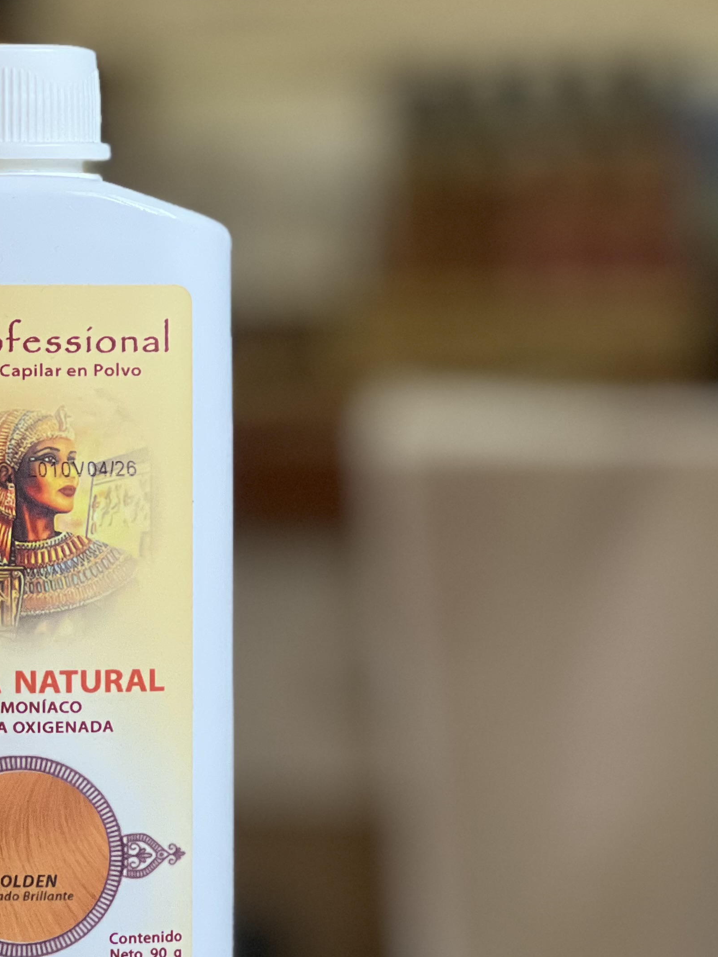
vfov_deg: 13.5
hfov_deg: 10.1
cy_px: 627
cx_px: 42
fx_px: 4037
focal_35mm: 146
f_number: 2.8
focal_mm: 9
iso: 250
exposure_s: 1/77
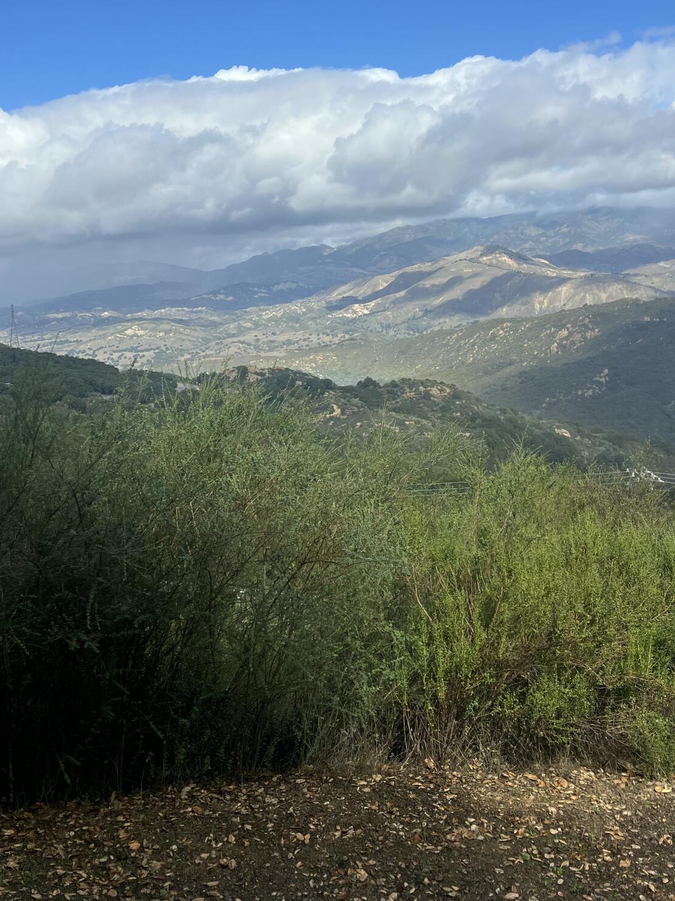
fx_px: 910
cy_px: 309
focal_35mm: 35
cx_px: 325
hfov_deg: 40.7
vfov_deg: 51.8
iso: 50
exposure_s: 1/4630
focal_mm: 5.7
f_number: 1.5
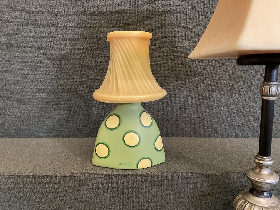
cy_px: 105
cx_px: 140
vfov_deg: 48.2
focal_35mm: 29
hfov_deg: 61.7
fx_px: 235
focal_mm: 3
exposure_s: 1/30
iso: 400
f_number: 1.8
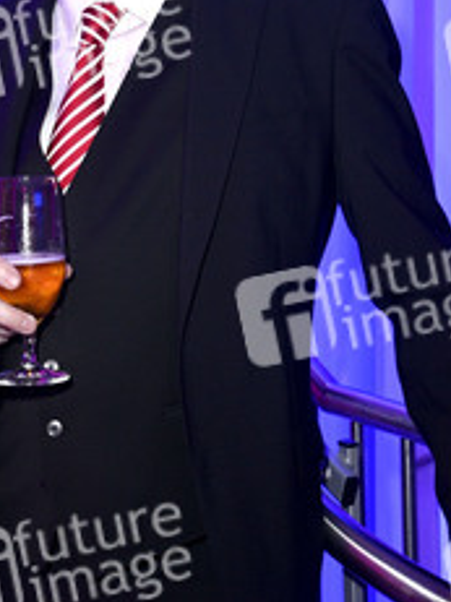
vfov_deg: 25.8
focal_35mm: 75
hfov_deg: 19.5
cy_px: 175
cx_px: 133
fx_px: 1304
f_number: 5.6
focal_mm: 45
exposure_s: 1/100
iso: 2500
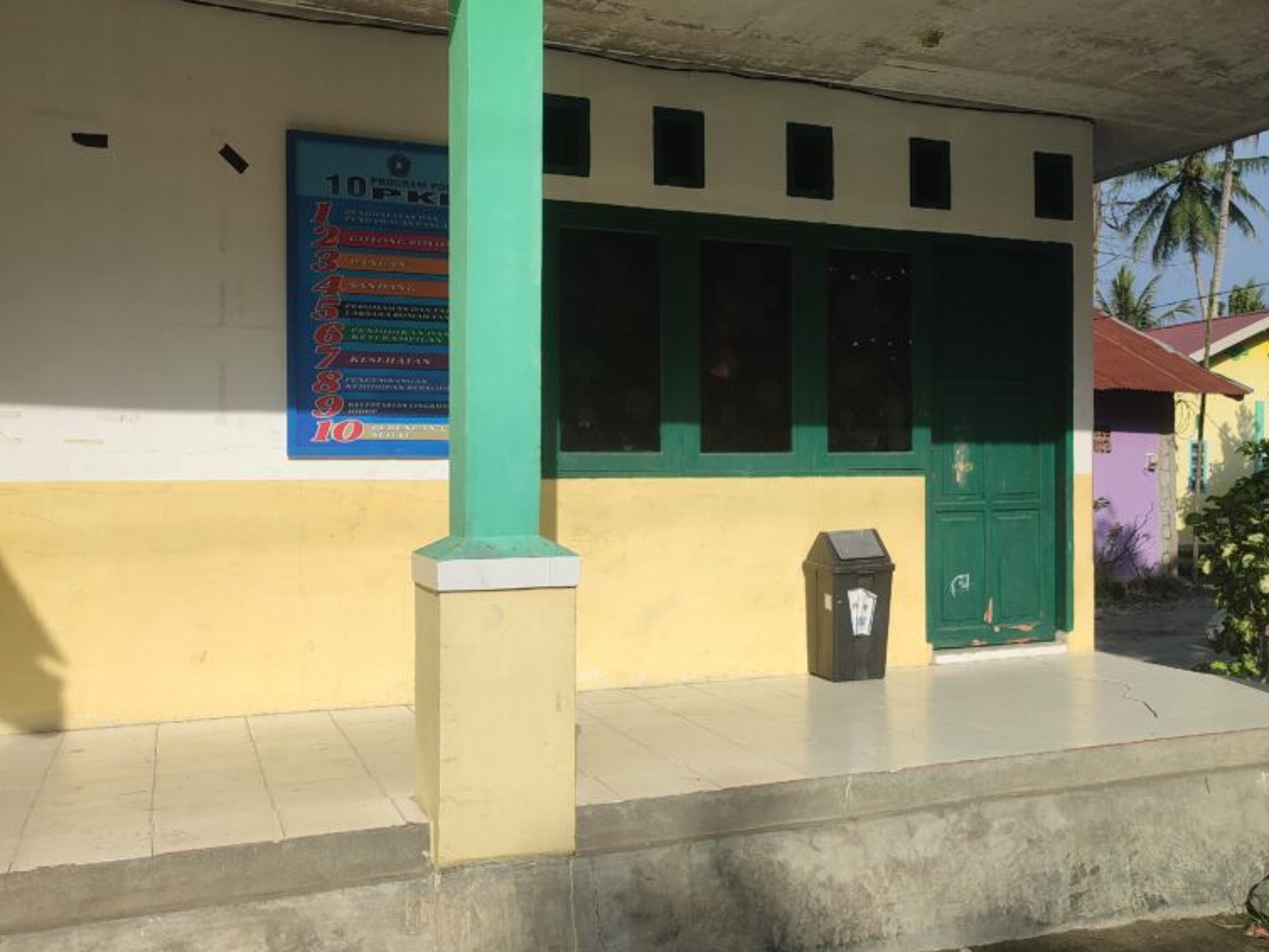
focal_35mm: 34
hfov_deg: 53.8
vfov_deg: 41.8
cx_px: 726
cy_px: 470
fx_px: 1247
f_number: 1.9
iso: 50
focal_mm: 6.04
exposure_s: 1/970
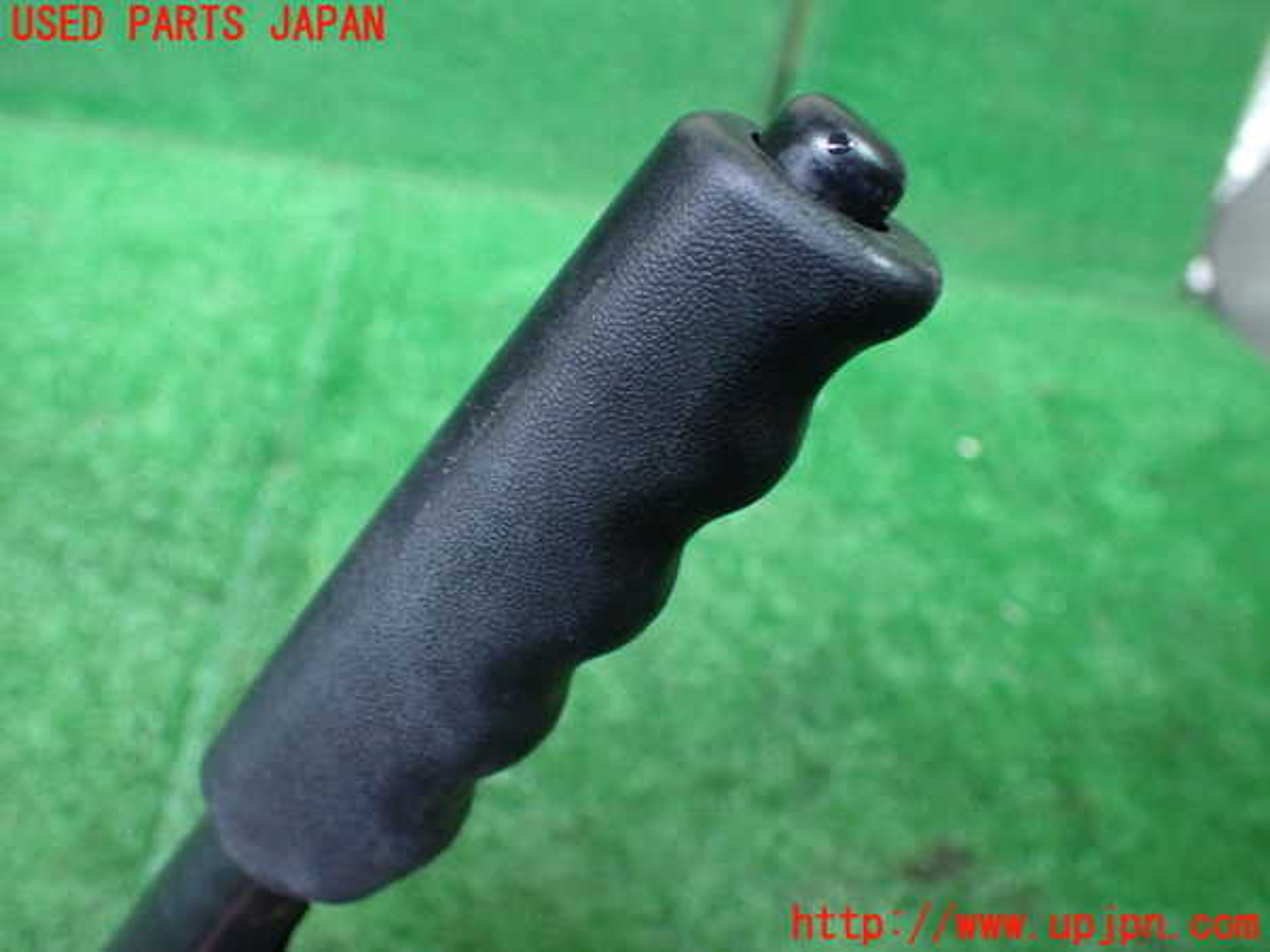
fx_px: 1101
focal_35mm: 30
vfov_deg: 46.8
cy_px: 476
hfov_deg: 60.0
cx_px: 635
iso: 1000
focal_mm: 5.4
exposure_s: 1/30
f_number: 2.3
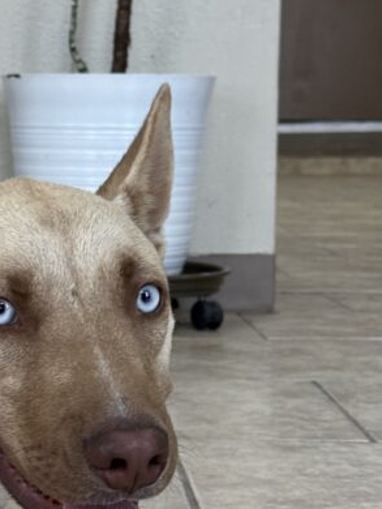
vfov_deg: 15.6
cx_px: -53
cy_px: 279
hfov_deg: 11.6
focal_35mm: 126
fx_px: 1852
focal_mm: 6.76
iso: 100
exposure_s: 1/197
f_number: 1.78
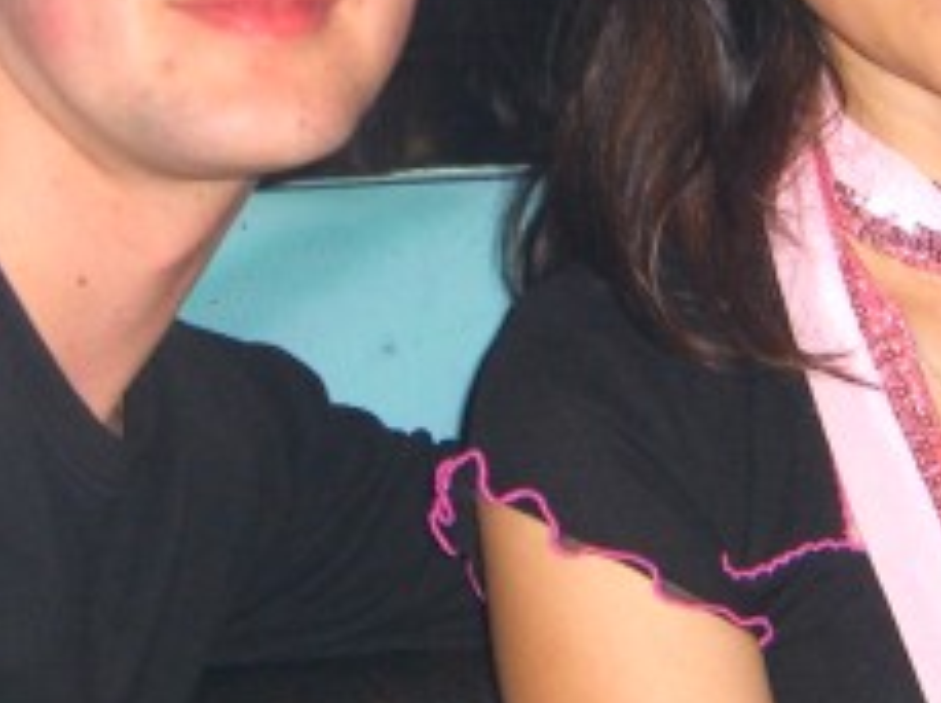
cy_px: 181
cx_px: 456
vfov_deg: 11.1
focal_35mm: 133
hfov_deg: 14.9
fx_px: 3610
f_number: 2.8
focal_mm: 7.9
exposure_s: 1/60
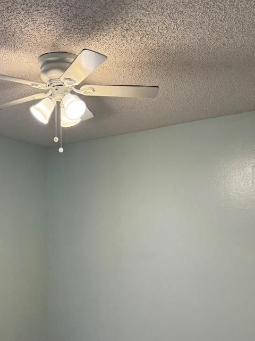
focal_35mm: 45
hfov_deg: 31.8
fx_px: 442
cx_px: 79
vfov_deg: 40.5
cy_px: 267
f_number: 1.78
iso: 200
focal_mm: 6.76
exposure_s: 1/120
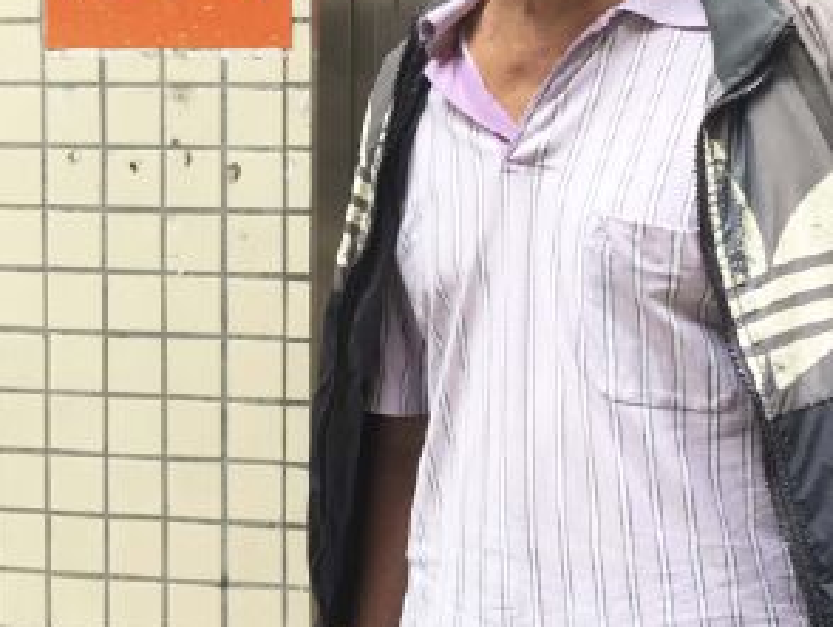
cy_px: 257
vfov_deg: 19.9
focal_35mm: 74
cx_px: 332
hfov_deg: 26.3
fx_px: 1782
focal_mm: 4.15
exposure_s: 1/100
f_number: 2.2
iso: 40
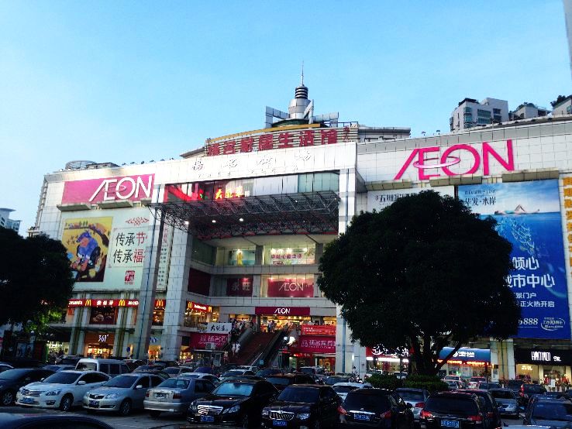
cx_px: 286
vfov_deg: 43.0
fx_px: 545
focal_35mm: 33
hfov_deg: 55.3
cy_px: 214
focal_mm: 4.12
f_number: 2.4
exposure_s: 1/40
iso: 64
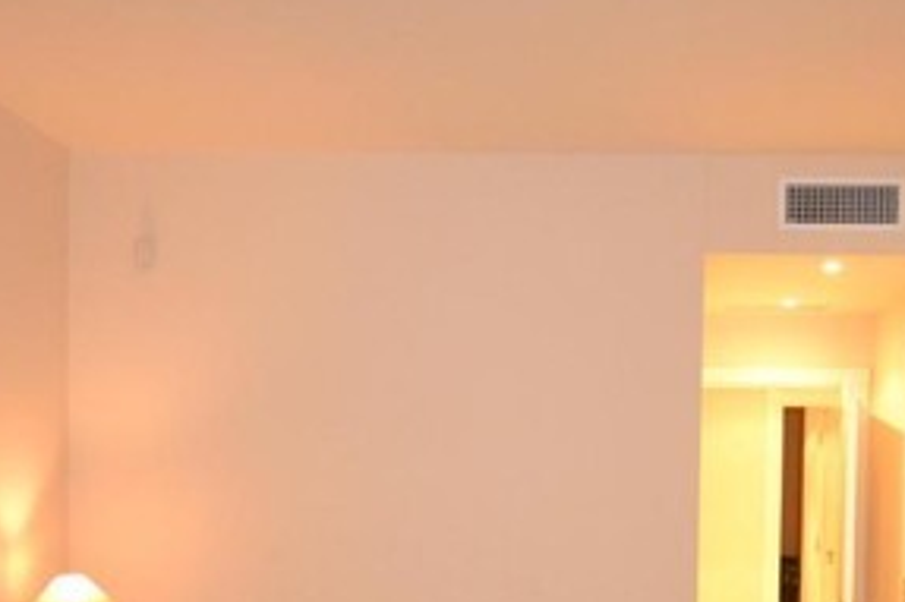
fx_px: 1181
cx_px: 530
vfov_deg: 27.8
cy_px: 507
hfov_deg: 41.8
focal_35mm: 47
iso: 1400
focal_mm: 10
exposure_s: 1/60
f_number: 4
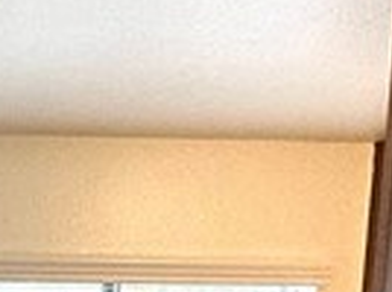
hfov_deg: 14.1
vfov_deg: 12.3
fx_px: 1210
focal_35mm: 107
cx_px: -489
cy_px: 569
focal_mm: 2.22
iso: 125
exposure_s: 1/120
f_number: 2.2
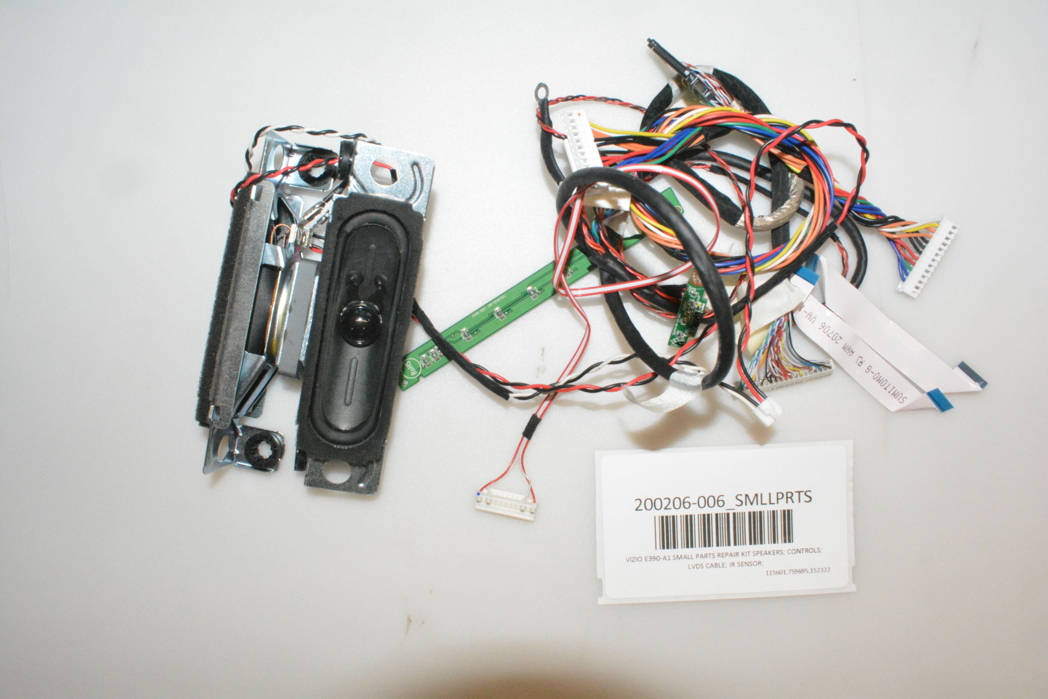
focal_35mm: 27
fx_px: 786
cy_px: 350
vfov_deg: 47.9
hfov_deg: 67.4
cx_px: 524
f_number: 22
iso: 6400
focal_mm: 18
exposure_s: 1/200
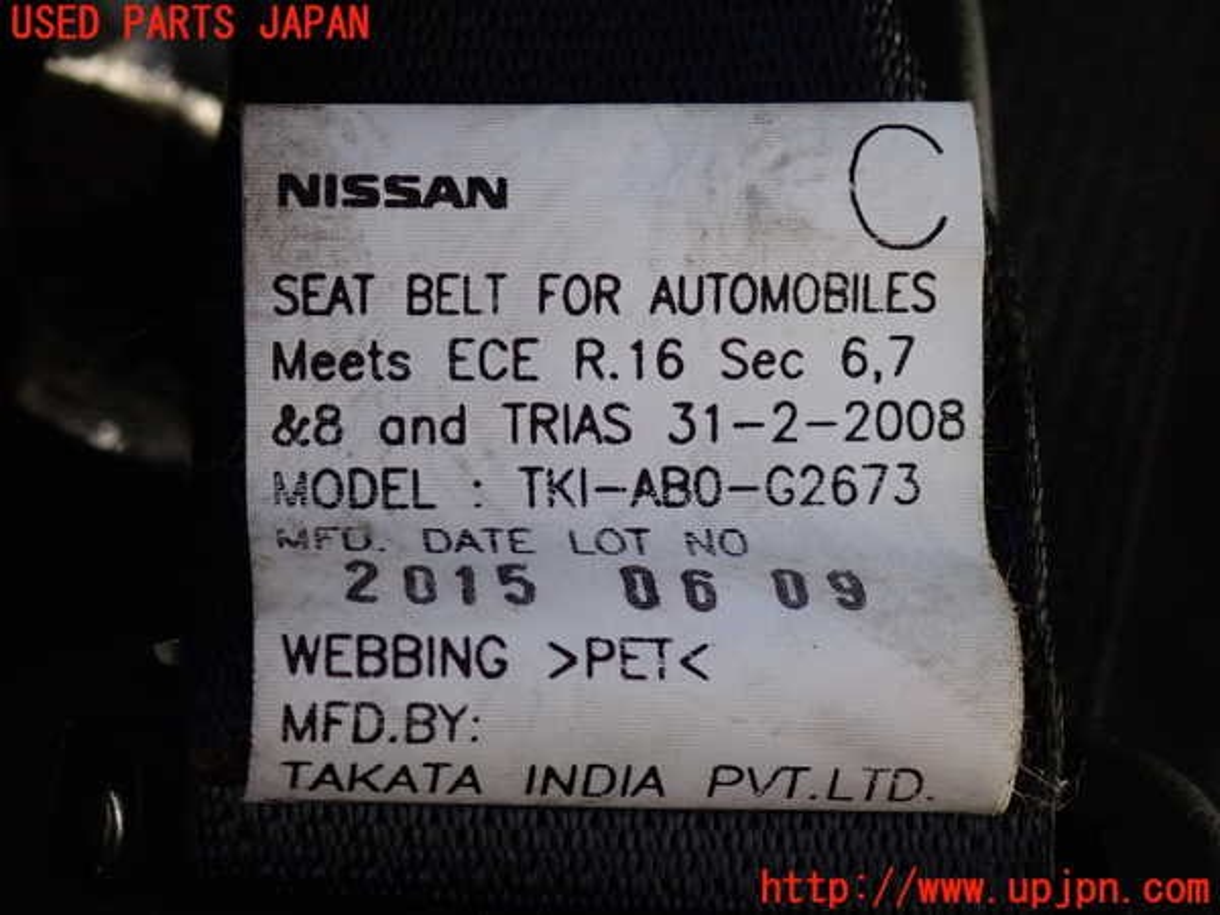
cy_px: 458
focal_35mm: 94
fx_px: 3313
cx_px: 610
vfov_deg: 15.7
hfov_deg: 20.9
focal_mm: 16.79
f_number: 4.7
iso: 320
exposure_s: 1/125
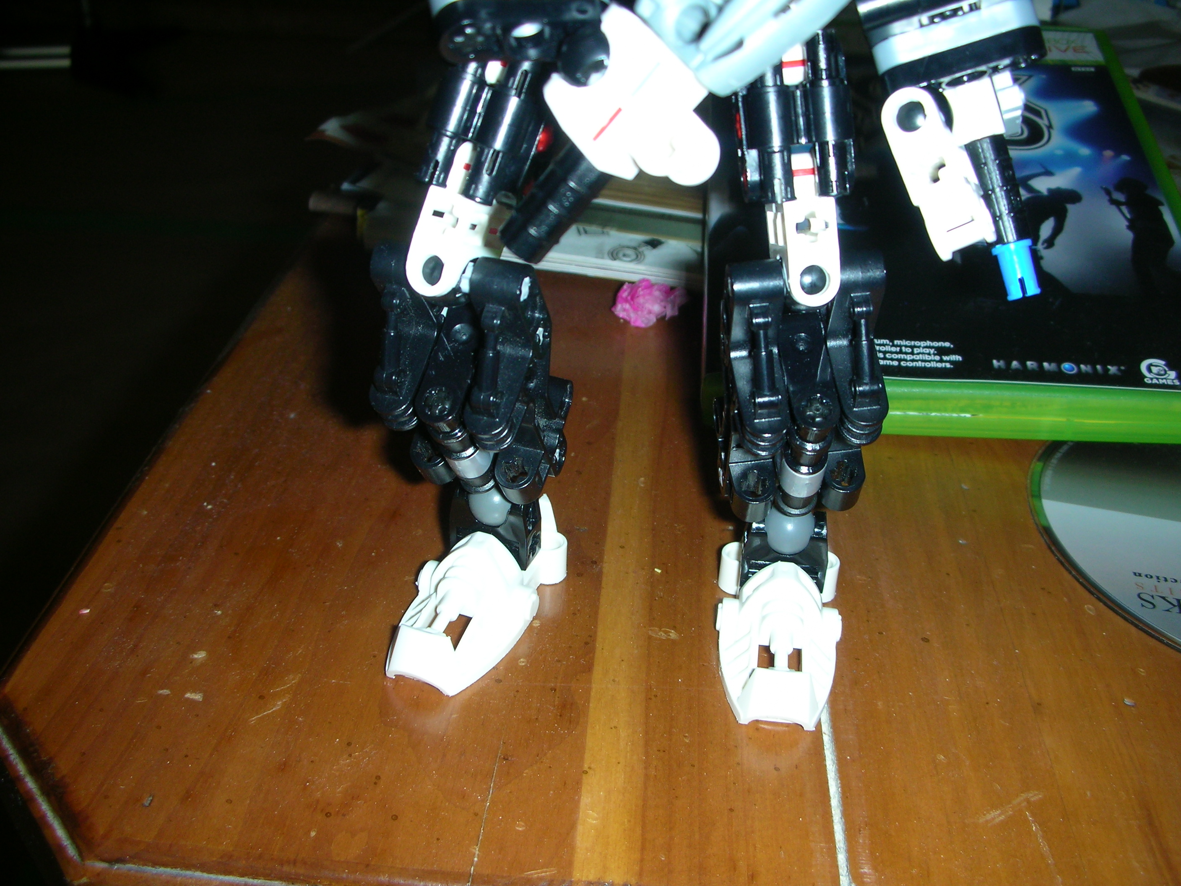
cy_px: 443
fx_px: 1194
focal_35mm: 35
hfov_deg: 52.6
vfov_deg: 40.7
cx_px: 590
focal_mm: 5.8
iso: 50
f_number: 3
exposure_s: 1/60.1
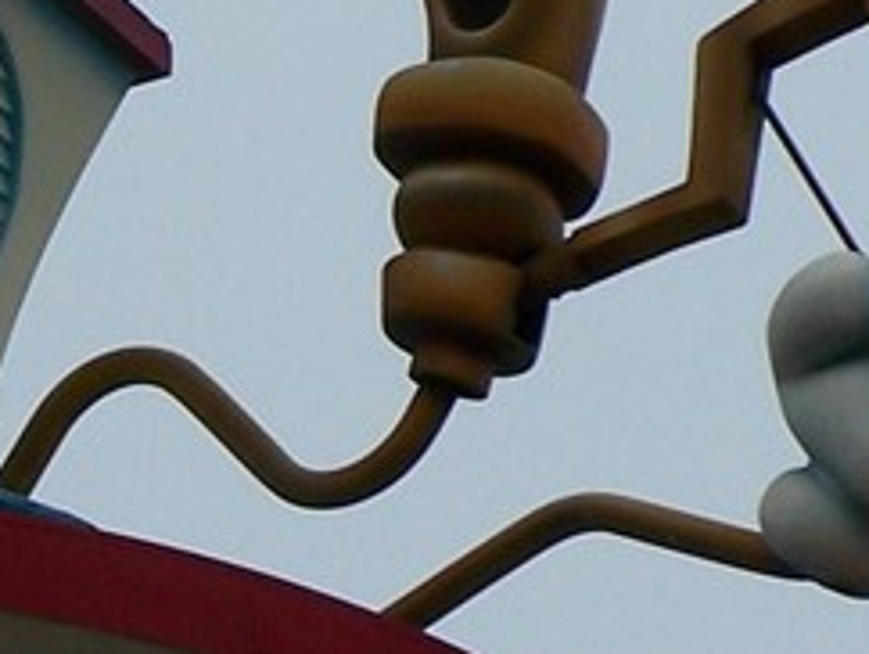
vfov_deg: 2.0
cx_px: -470
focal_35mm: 734
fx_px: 18445
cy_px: 476
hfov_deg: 2.7
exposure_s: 1/1000
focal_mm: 23.1
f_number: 3.2
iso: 80
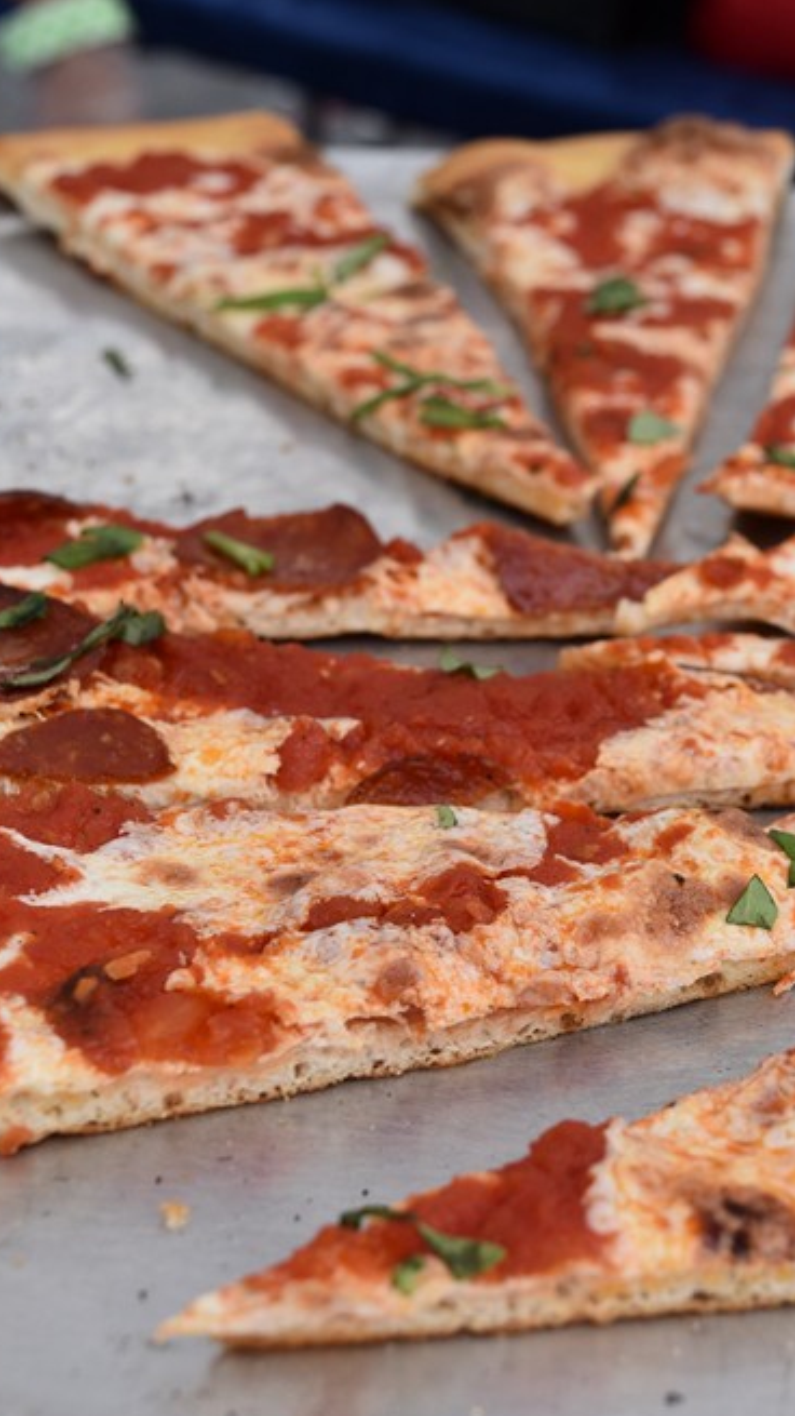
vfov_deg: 32.5
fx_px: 2431
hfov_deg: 18.5
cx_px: 598
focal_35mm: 65
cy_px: 717
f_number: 8
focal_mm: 27
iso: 200
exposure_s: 1/250
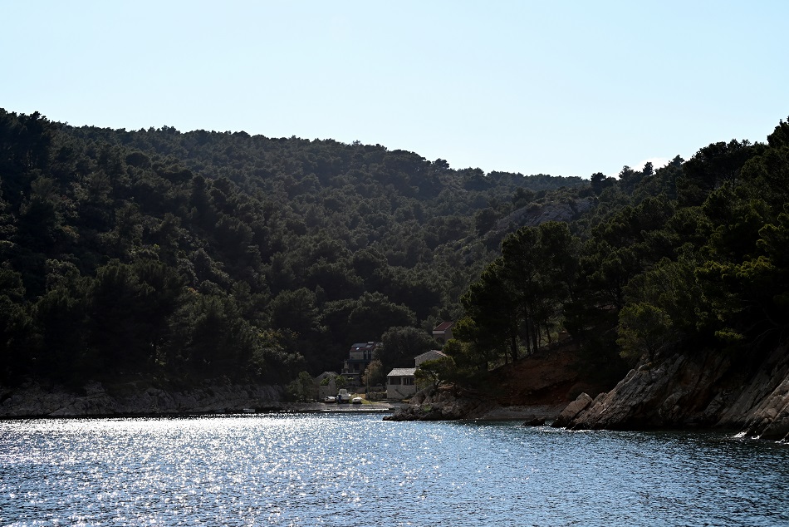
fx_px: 1535
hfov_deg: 28.8
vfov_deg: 19.5
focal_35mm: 70
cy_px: 264
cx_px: 394
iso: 100
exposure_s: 1/640
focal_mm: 70
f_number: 6.3
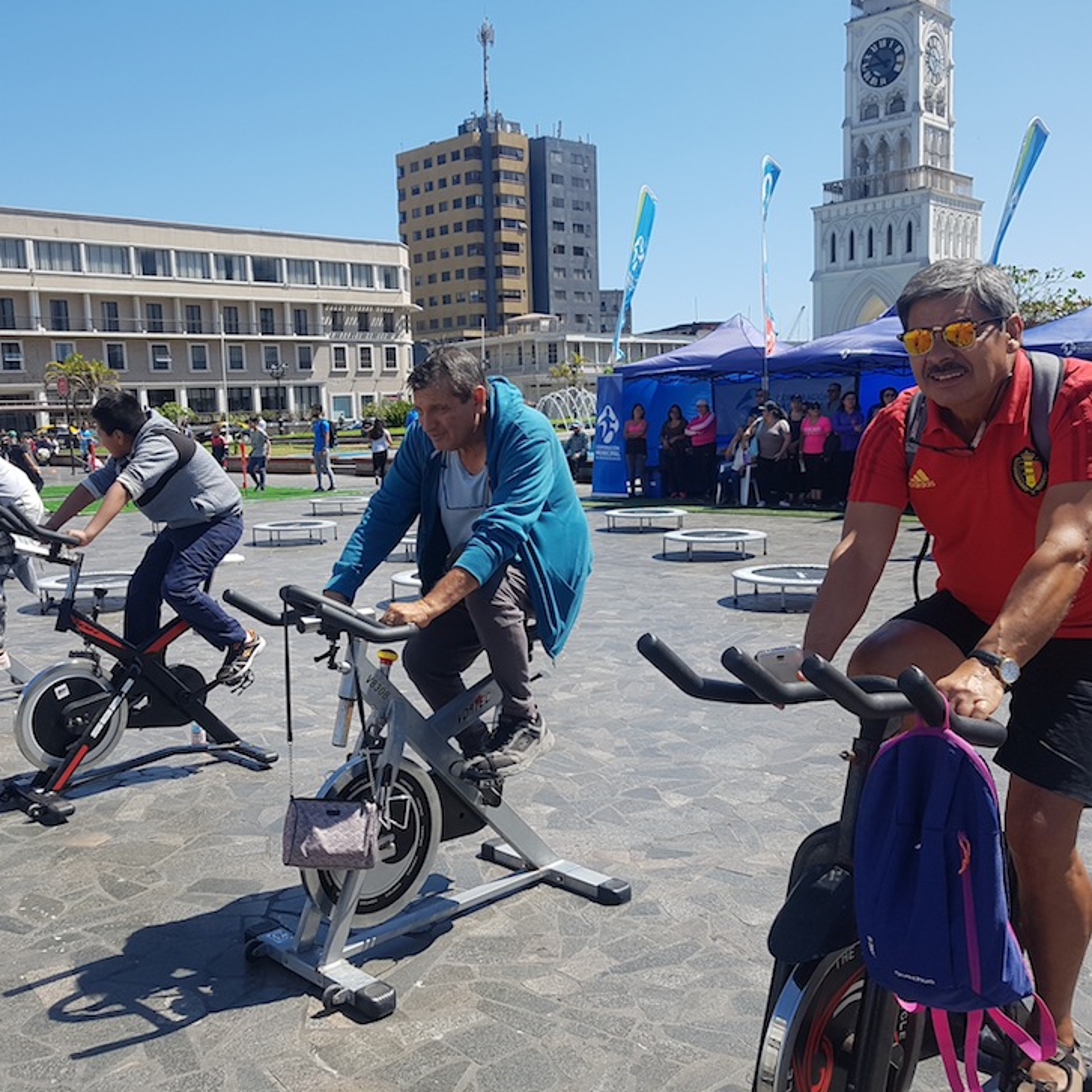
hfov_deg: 52.3
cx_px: 468
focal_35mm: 31
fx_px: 1106
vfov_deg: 52.5
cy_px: 545
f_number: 1.7
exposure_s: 1/2028
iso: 50
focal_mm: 4.2
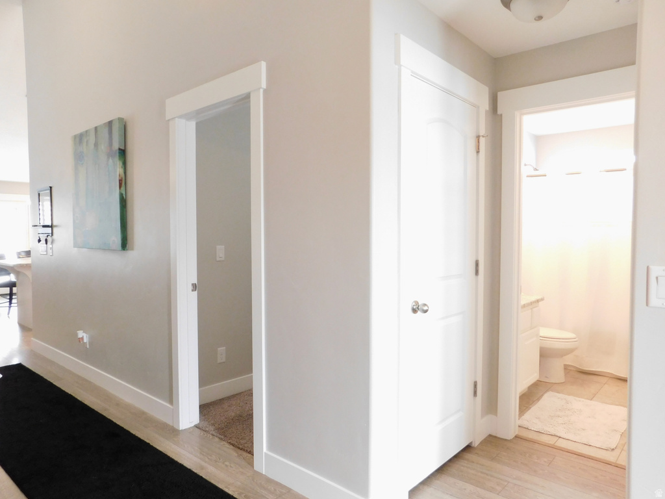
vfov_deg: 58.9
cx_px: 332
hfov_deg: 73.9
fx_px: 442
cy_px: 250
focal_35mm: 23
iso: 360
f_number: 3
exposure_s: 1/30
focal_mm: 4
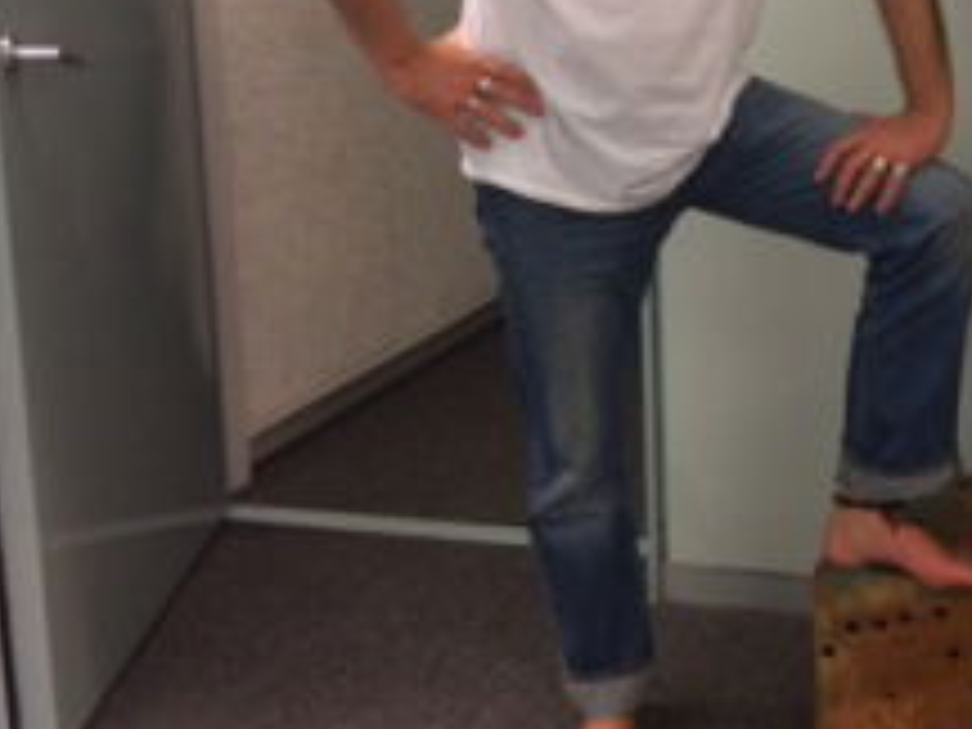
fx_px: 1881
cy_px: 133
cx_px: 1035
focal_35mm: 67
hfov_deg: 26.9
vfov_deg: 21.6
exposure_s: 1/33
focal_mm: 4.15
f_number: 2.2
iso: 160
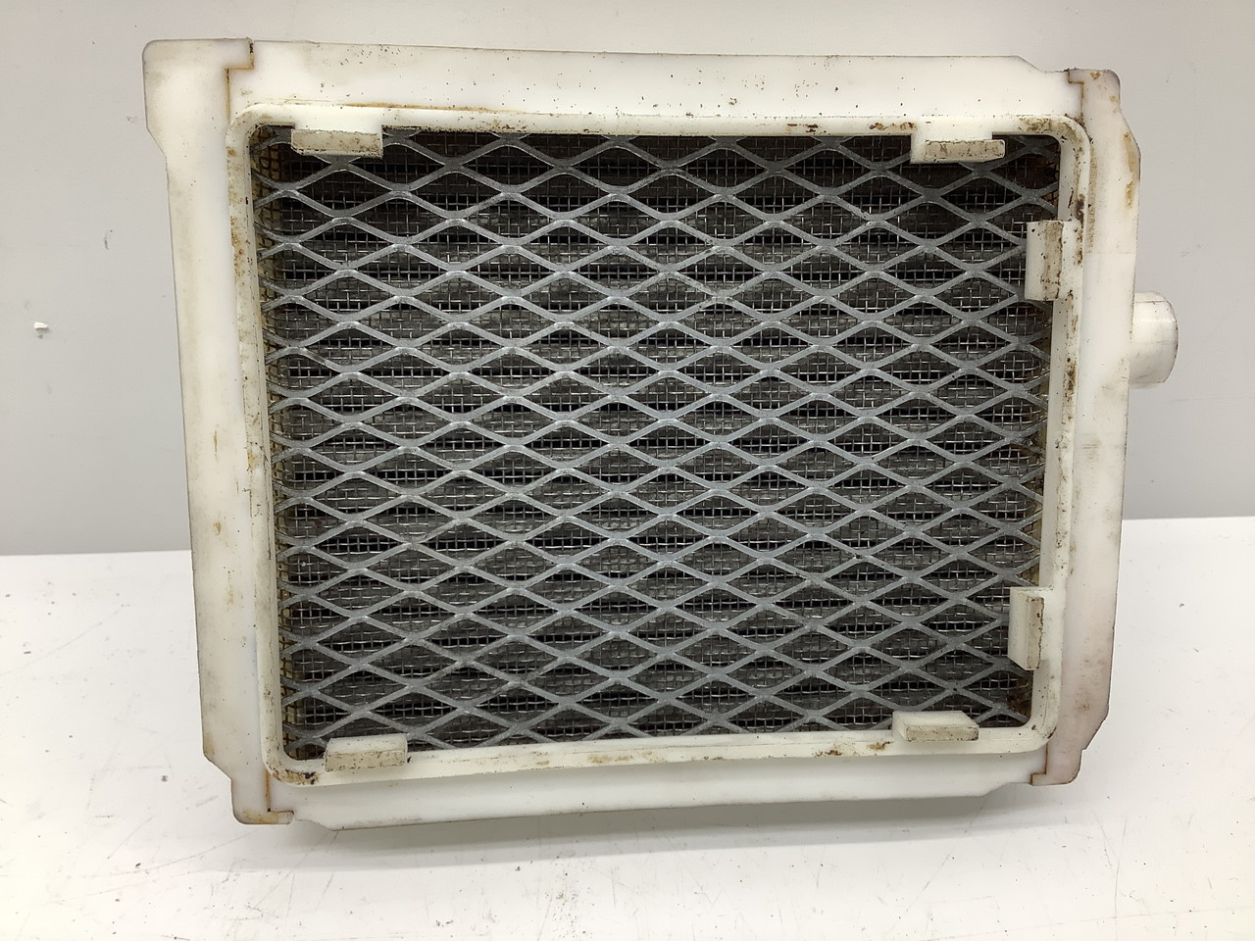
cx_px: 628
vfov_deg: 45.4
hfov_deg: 58.4
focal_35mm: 31
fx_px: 1124
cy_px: 470
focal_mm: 3.3
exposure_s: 1/60
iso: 50
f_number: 2.4
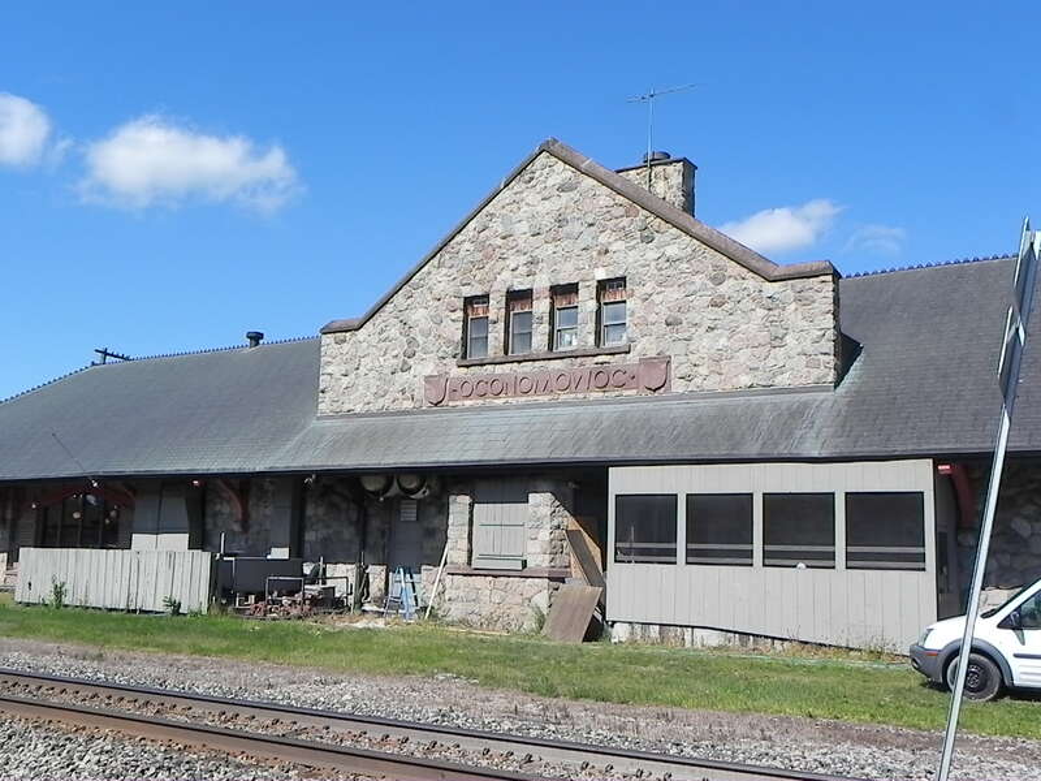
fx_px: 1113
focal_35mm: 37
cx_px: 520
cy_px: 390
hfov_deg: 50.1
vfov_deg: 38.7
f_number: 8
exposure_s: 1/355
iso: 160
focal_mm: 6.6
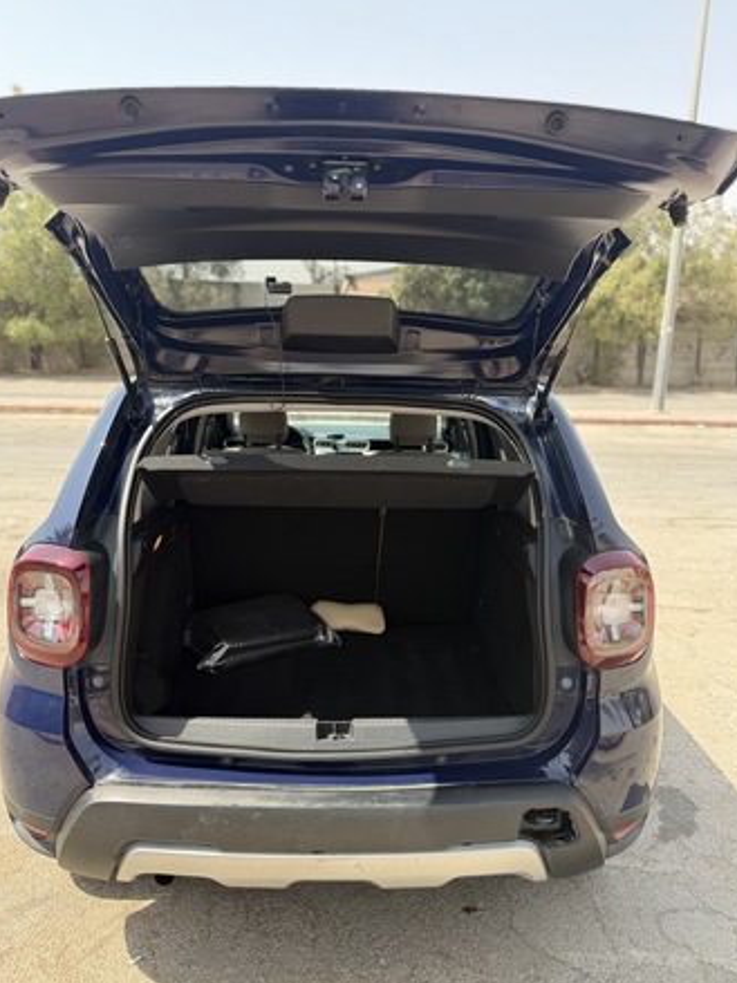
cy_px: 492
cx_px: 362
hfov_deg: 54.9
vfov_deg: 69.4
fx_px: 710
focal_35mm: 25
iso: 100
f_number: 1.78
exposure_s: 1/1046
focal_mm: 6.76
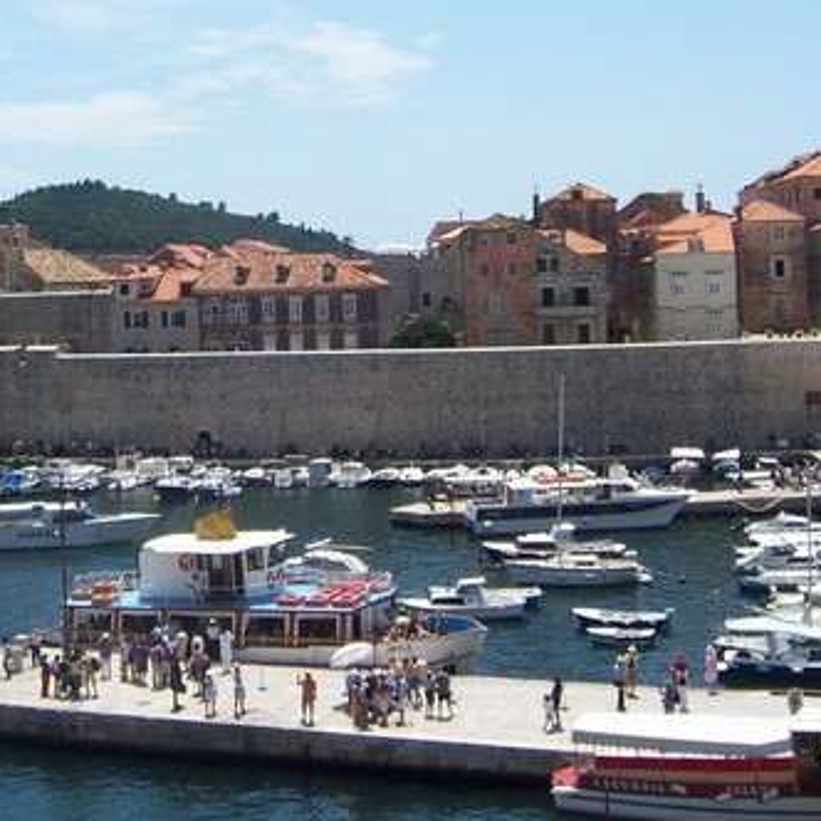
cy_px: 229
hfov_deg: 25.6
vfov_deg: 25.5
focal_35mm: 67
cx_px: 265
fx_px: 1798
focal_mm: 6.2
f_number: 4.5
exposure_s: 1/640
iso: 80
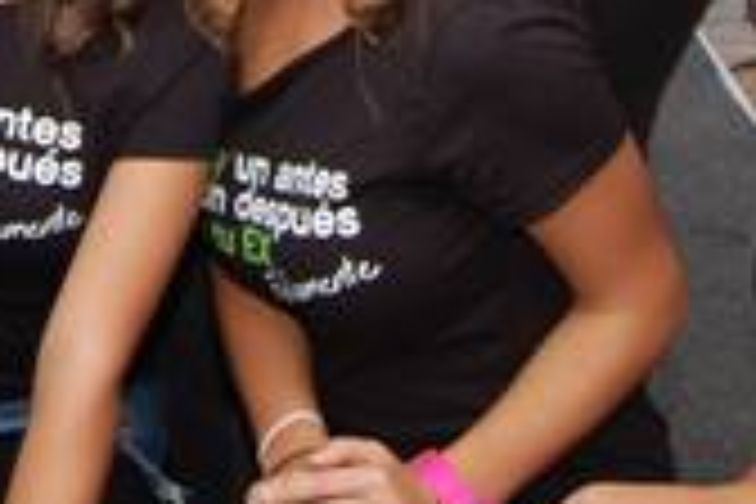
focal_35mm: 126
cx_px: 40
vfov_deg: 10.2
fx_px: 2646
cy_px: -414
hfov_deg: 16.0
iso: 200
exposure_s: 1/50
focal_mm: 22
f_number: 5.6
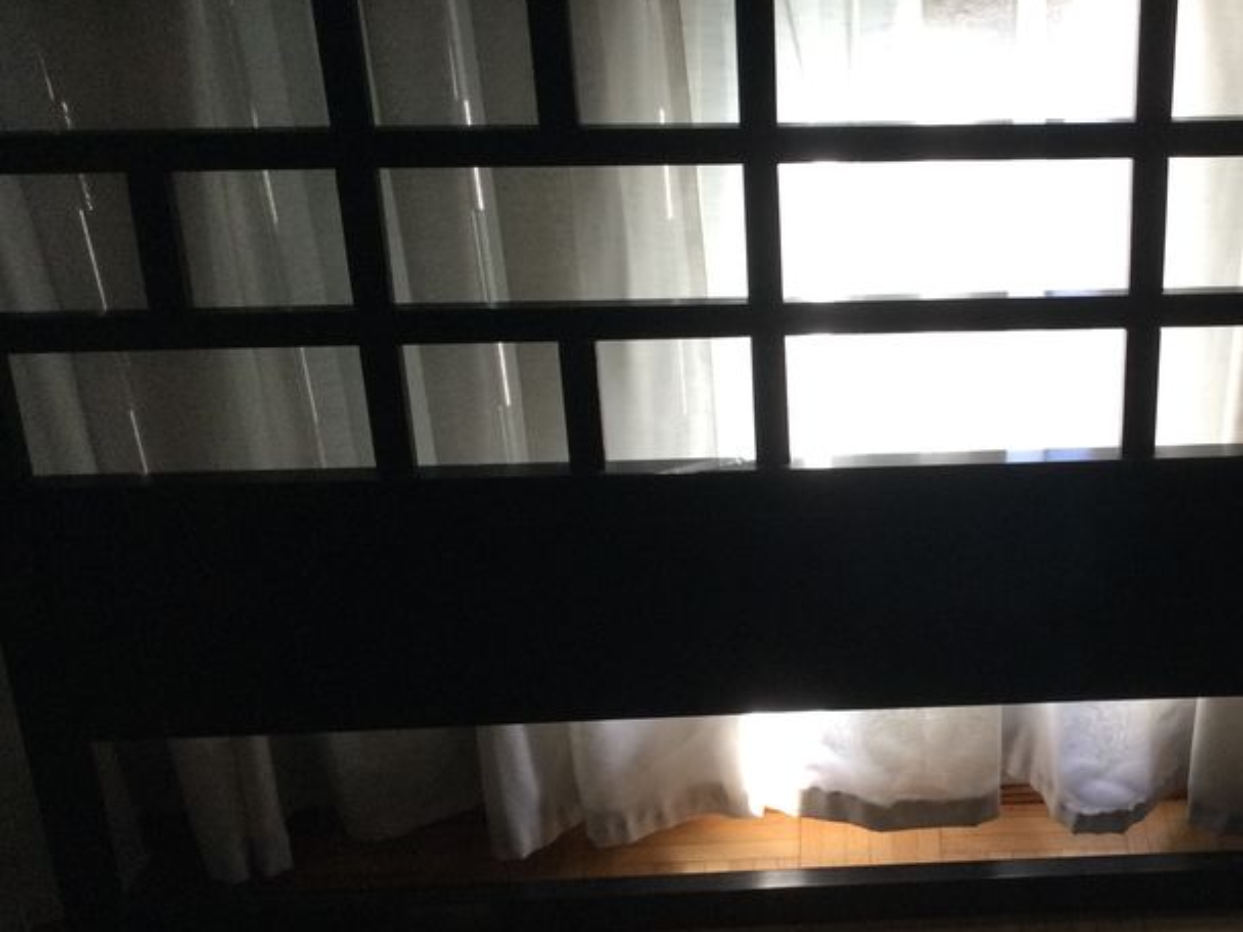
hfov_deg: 36.5
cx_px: 957
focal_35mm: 51
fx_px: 1831
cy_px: 460
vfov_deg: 28.6
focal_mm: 3.3
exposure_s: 1/33
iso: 50
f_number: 2.4
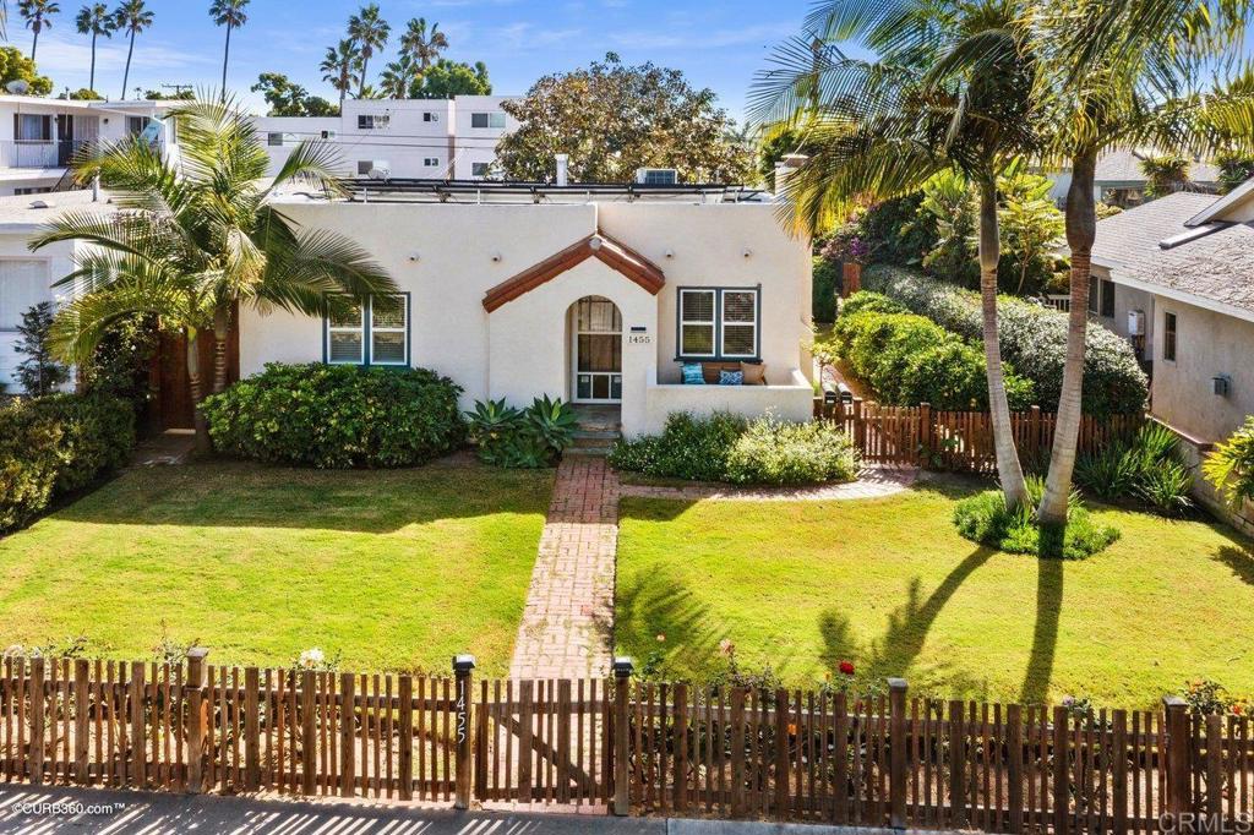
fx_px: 975
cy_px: 418
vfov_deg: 46.4
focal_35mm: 28
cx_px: 627
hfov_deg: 65.5
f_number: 9
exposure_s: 1/120
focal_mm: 10.26
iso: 100
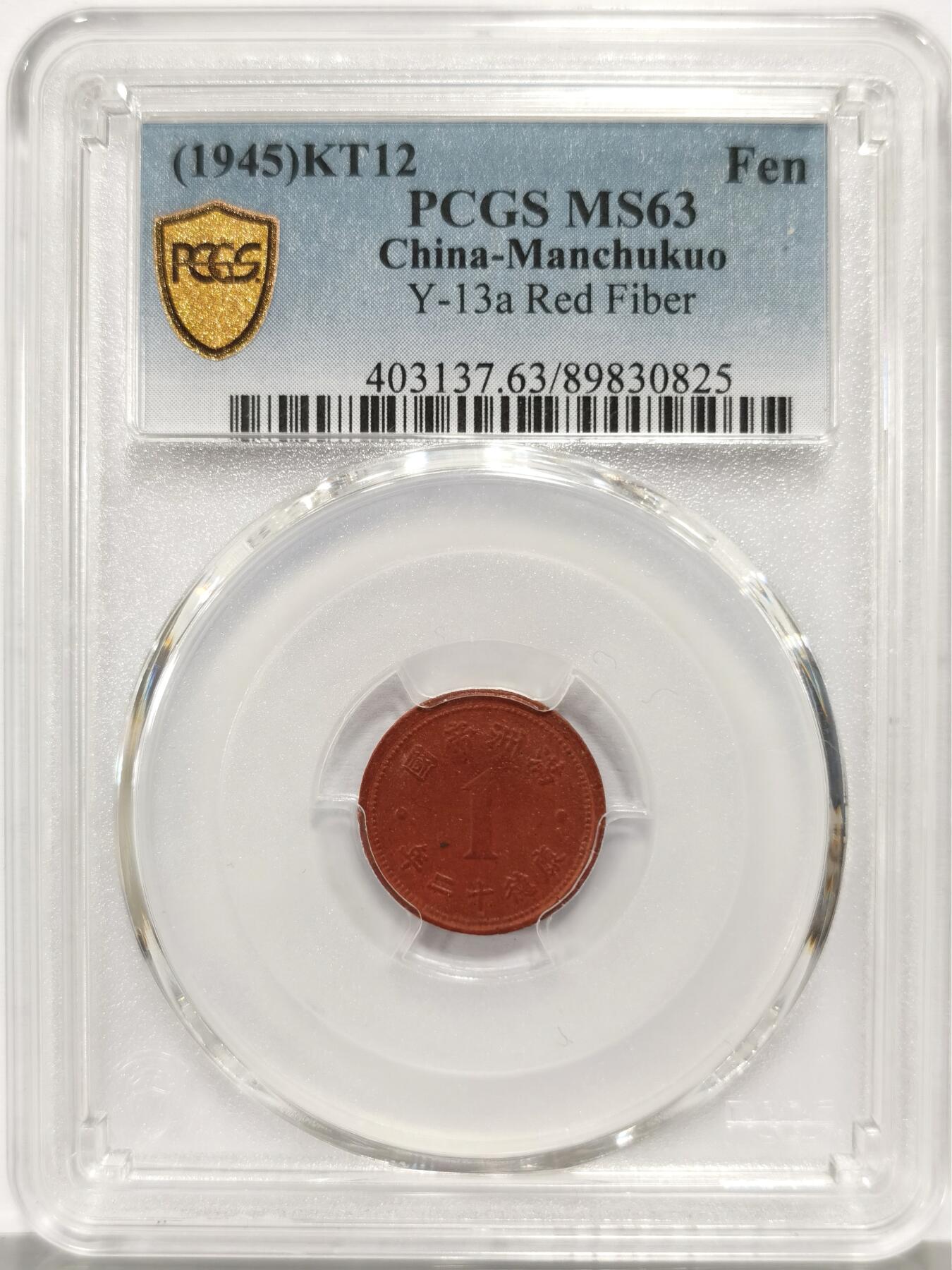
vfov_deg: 35.5
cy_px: 635
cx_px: 476
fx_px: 1980
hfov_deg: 27.0
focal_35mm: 54
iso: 125
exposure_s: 1/100
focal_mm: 5.56
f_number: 16
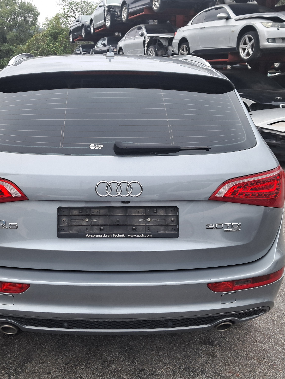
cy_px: 192
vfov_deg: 50.1
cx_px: 100
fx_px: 406
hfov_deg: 38.3
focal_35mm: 37
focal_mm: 4
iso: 50
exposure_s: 1/100
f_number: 1.8
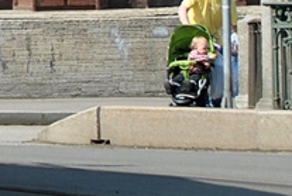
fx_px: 2252
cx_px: -390
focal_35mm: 277
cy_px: -233
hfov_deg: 7.0
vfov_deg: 4.9
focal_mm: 32
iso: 100
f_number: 8
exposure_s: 1/250
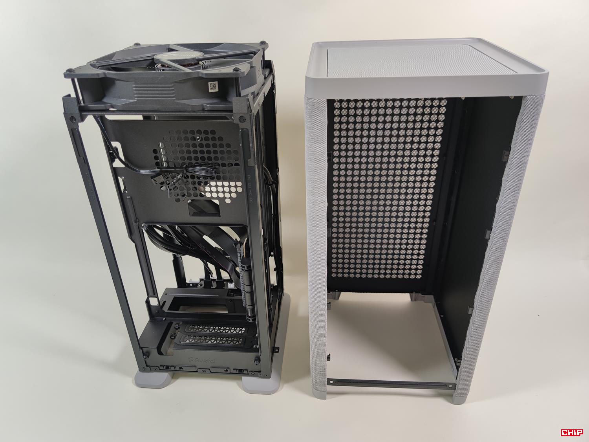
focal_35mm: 25
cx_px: 294
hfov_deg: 69.4
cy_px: 221
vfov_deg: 54.9
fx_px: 425
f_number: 1.85
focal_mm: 6.78
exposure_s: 1/100
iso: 62
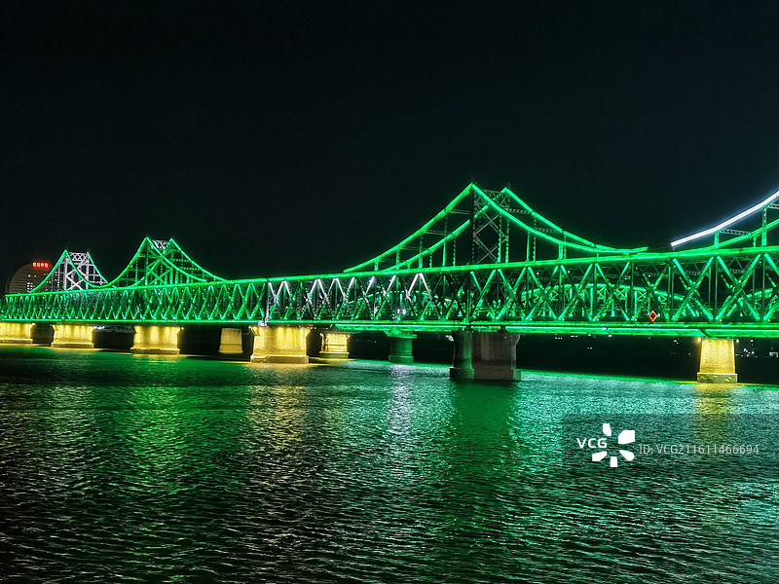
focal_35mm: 48
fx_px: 1080
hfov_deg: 39.7
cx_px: 390
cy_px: 292
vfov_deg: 30.3
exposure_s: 1/20
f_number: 1.9
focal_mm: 6.71
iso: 800
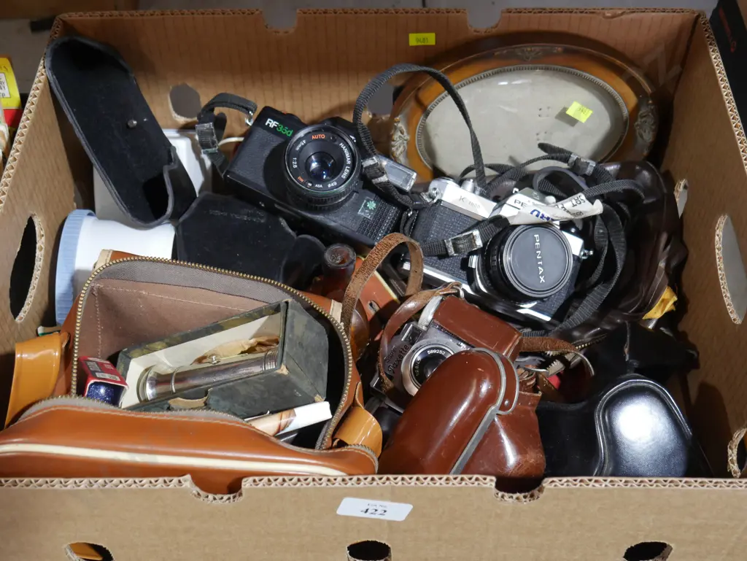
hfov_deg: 42.9
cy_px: 280
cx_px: 374
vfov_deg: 32.9
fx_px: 950
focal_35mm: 44
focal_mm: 22
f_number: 4.7
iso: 1250
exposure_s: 1/60
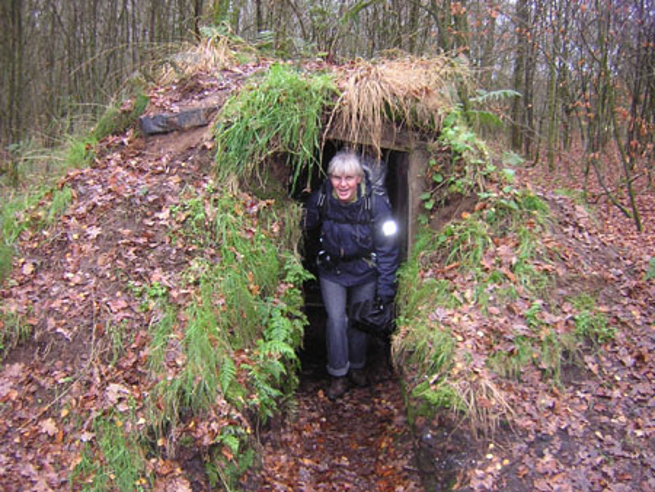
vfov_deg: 39.7
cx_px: 328
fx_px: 682
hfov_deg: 51.3
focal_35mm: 36
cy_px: 246
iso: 266
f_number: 2.6
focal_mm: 4.7
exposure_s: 1/60.1
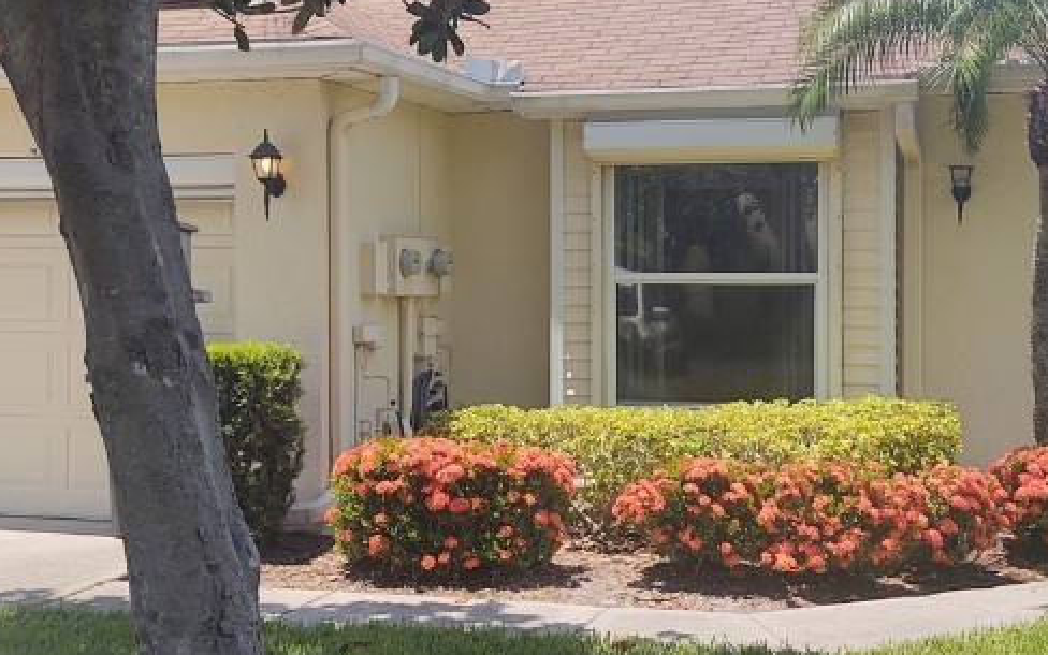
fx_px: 1714
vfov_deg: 21.6
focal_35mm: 60
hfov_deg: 34.0
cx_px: 541
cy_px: 301
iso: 100
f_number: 1.7
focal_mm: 4.75
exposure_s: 1/3961
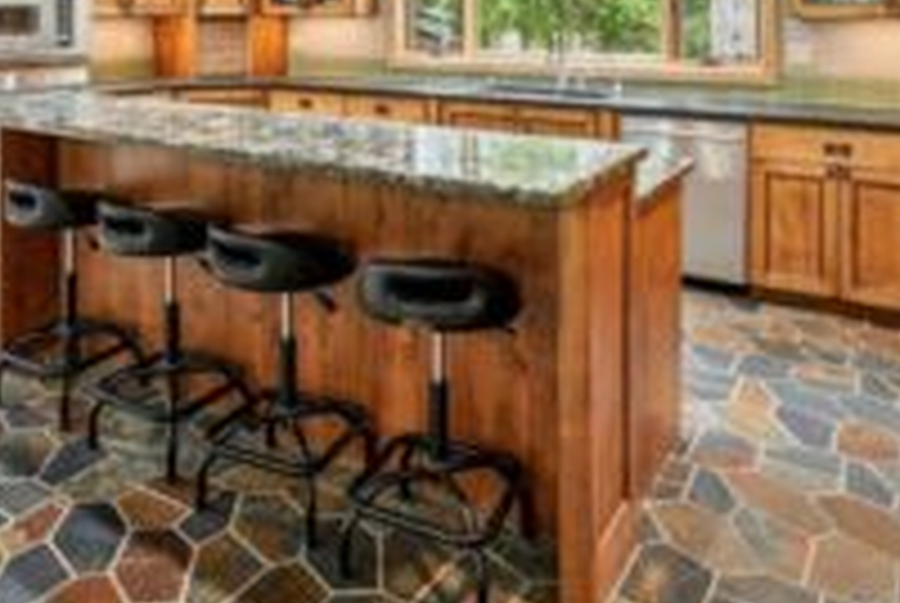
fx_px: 801
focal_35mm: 32
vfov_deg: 37.7
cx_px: 369
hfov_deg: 58.3
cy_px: 29
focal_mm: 16
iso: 400
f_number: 8
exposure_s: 1/2
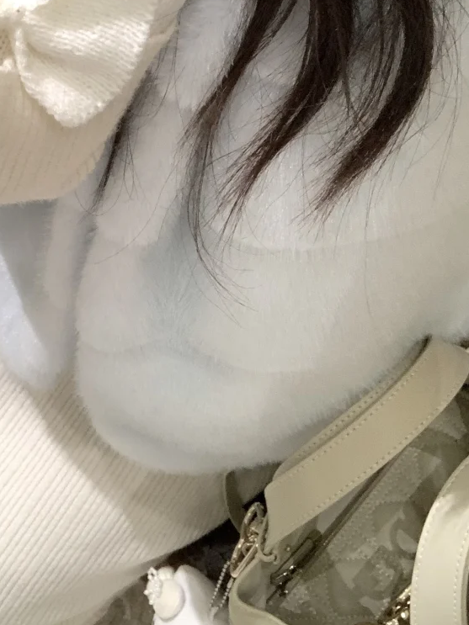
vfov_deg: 30.2
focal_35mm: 62
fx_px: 1120
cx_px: 42
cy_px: 95
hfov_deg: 23.0
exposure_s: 1/50
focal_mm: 2.87
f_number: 2.2
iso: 160
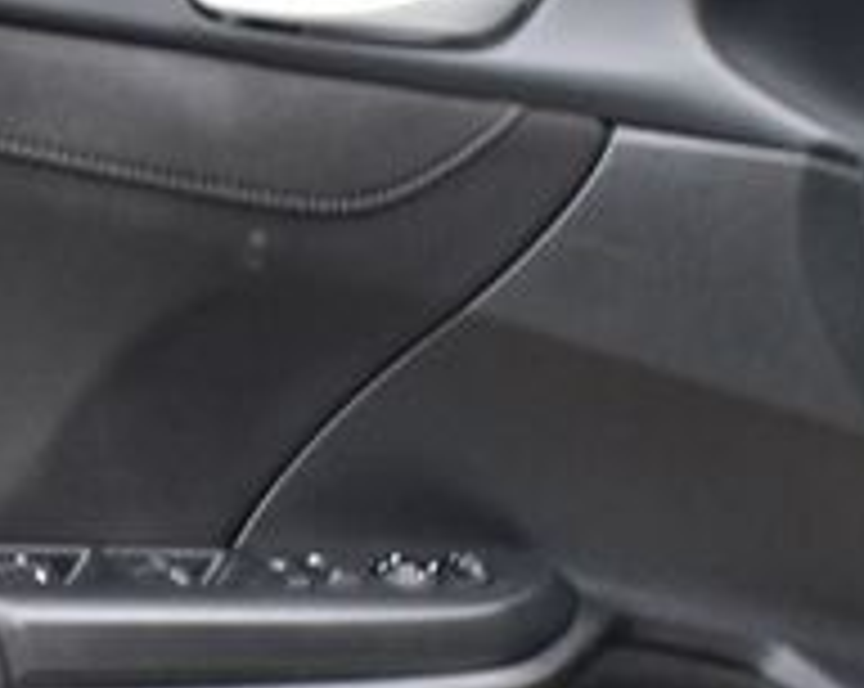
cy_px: 499
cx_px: -153
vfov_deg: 15.5
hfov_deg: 18.5
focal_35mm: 99
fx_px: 2517
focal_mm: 21
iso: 400
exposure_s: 1/50
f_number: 8
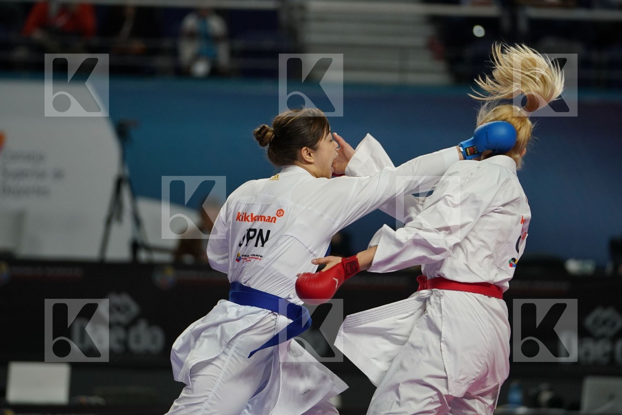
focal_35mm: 276
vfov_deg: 5.0
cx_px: 311
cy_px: 208
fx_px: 4768
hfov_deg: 7.5
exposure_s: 1/1000
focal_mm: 184
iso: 1250
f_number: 2.8
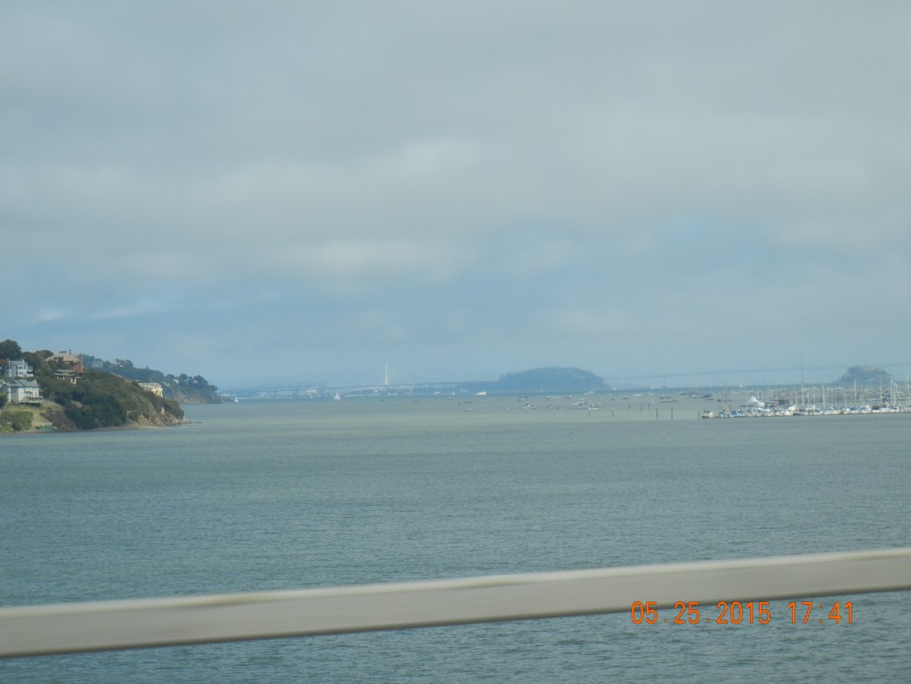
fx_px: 3053
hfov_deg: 17.0
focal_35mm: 116
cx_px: 456
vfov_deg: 12.8
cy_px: 342
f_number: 9.2
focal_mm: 20.9
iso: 160
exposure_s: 1/331
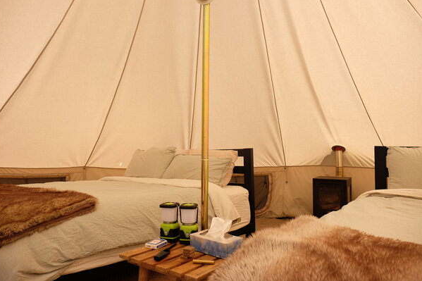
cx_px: 204
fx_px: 363
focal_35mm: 31
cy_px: 131
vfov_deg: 42.3
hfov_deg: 60.3
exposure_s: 1/180
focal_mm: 19
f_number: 5
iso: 200
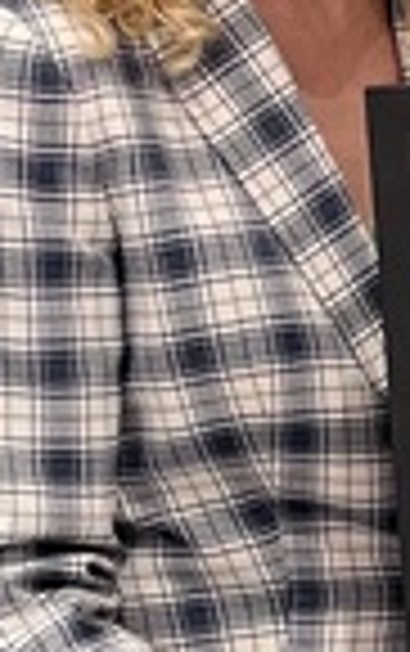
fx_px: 3458
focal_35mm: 194
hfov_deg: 6.5
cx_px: 946
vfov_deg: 10.8
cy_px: 504
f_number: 1.6
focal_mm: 5.1
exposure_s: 1/60
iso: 64
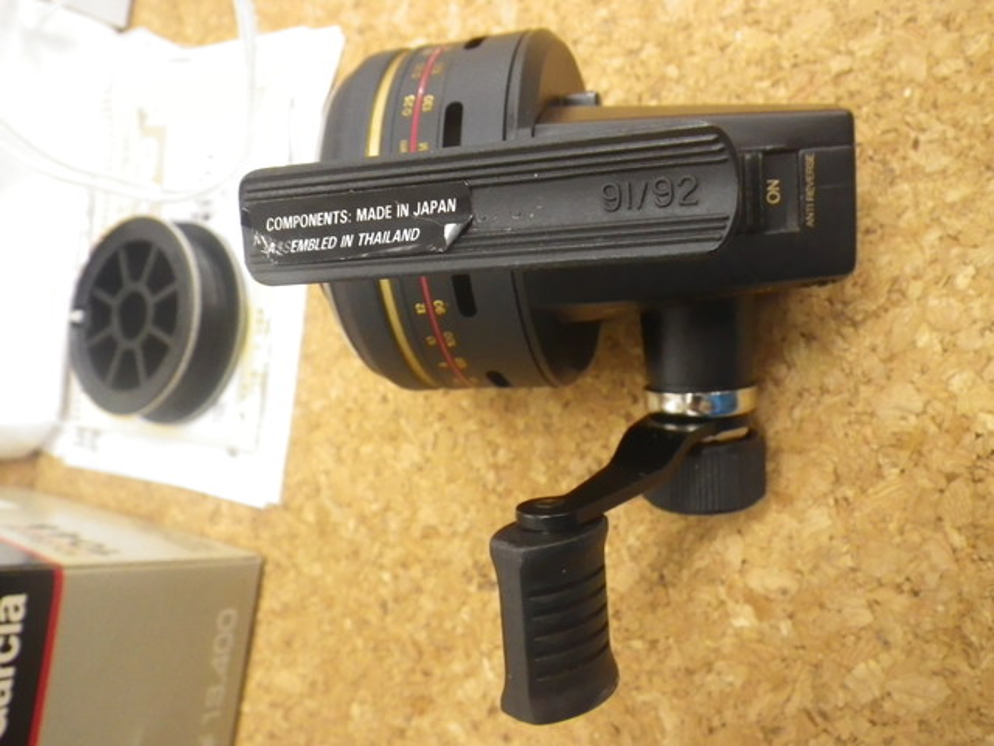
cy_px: 373
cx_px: 497
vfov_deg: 41.8
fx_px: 976
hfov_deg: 54.0
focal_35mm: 34
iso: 640
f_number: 3.8
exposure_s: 1/50
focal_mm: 6.1
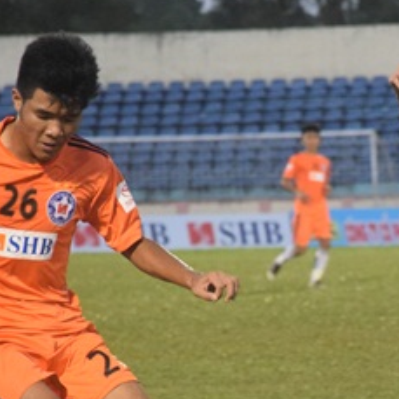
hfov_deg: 3.5
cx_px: 333
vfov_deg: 3.5
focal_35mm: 498
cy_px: 292
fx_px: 6494
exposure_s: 1/320
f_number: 5.6
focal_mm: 140
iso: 3200
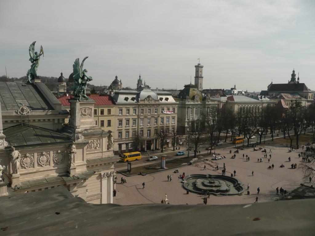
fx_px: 255
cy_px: 118
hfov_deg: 63.4
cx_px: 158
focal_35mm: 28
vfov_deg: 49.7
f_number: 8
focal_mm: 4.6
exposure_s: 1/400
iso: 100
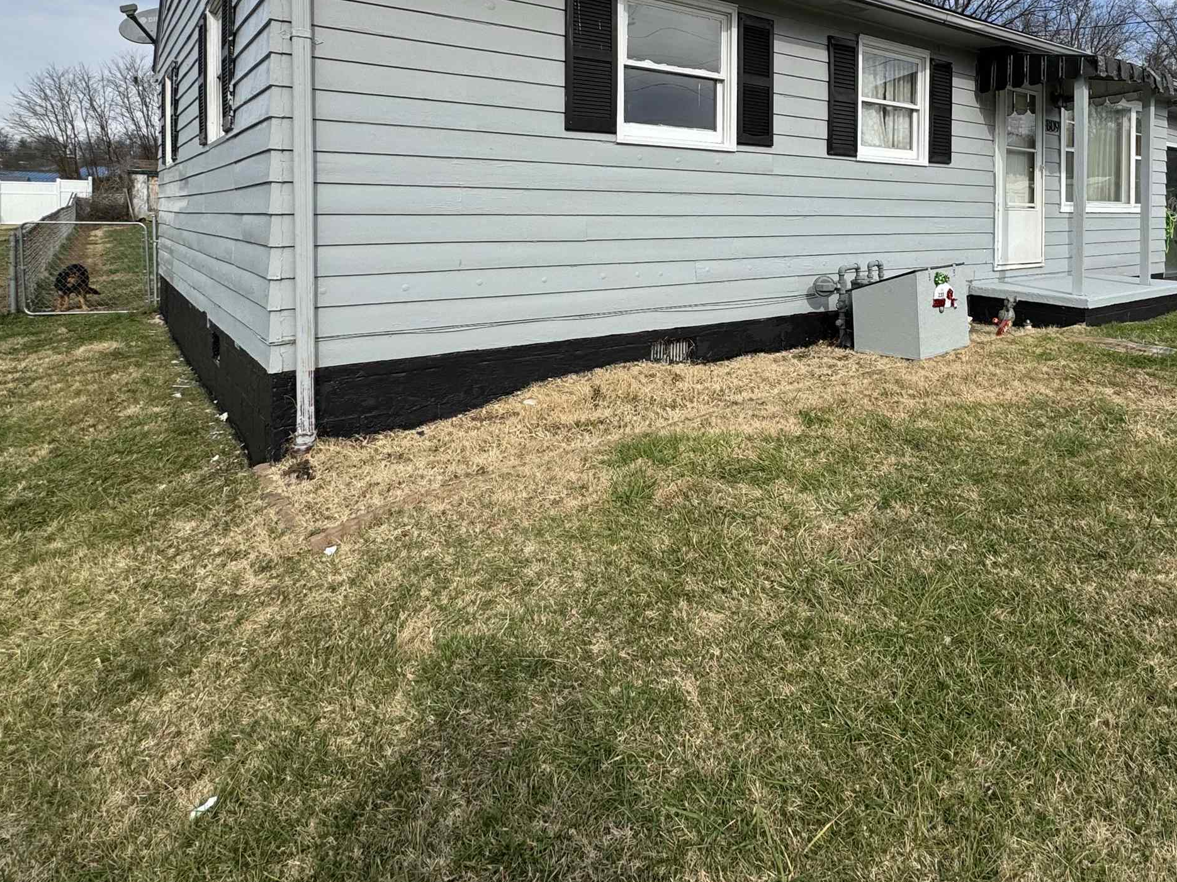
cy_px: 226
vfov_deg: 56.1
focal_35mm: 23
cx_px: 763
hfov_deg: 72.2
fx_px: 782
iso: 50
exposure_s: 1/1449
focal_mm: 2.22
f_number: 2.2
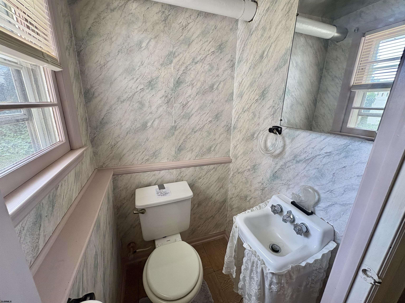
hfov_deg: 102.1
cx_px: 202
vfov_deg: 85.7
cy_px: 152
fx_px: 164
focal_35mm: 14
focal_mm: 2.22
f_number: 2.2
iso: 160
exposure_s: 1/99
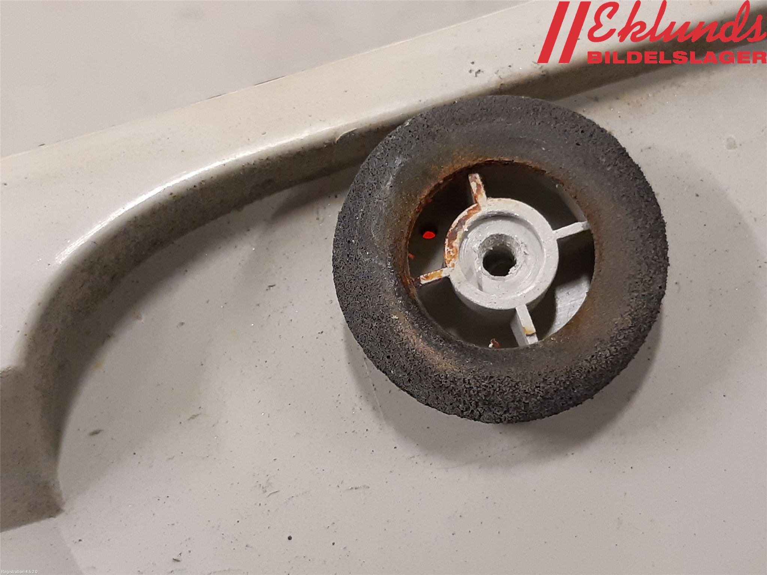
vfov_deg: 53.1
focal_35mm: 26
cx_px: 384
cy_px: 288
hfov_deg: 67.3
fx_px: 576
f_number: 1.7
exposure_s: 1/50
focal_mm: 3.93
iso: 200
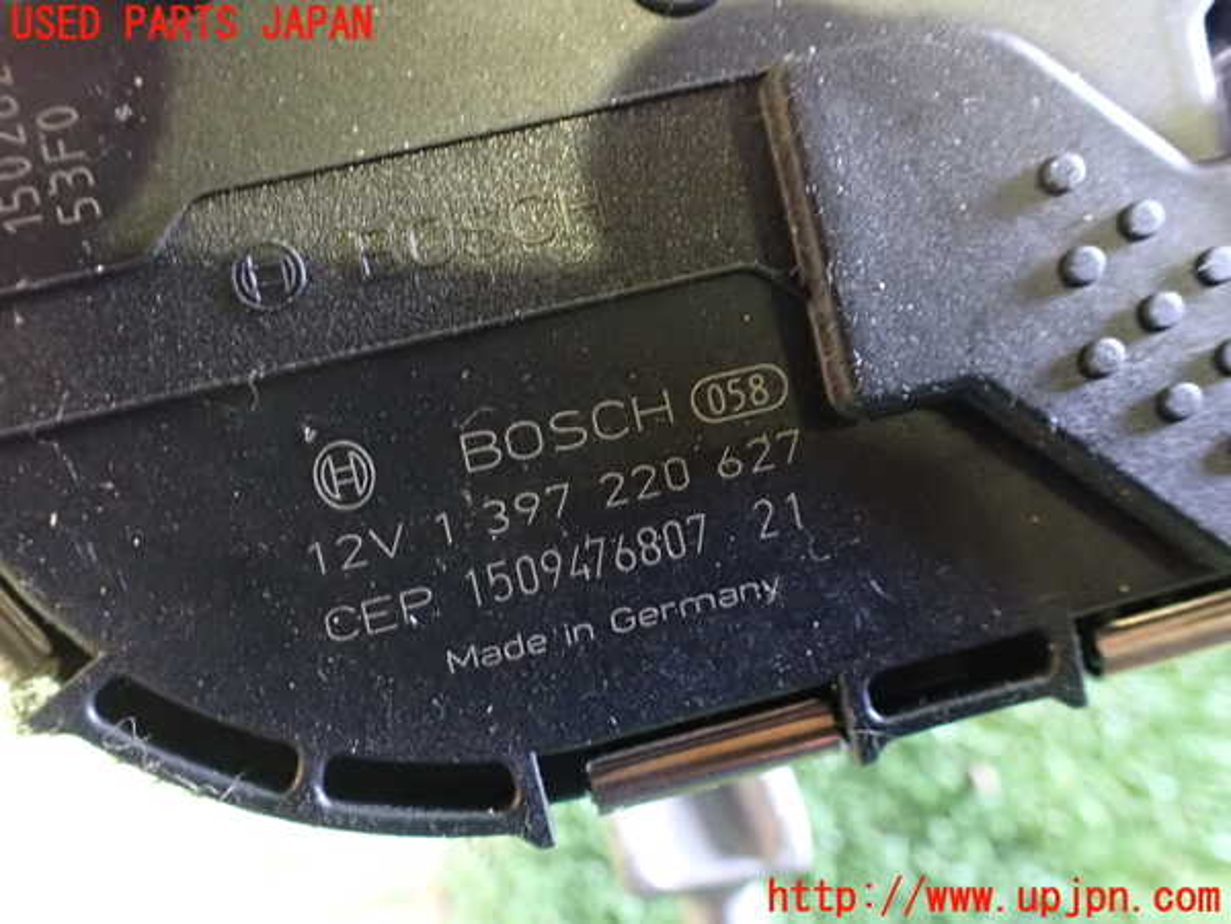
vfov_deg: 46.8
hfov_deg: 60.0
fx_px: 1067
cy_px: 462
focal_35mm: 30
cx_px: 616
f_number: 2.3
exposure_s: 1/20
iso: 1600
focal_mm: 5.4
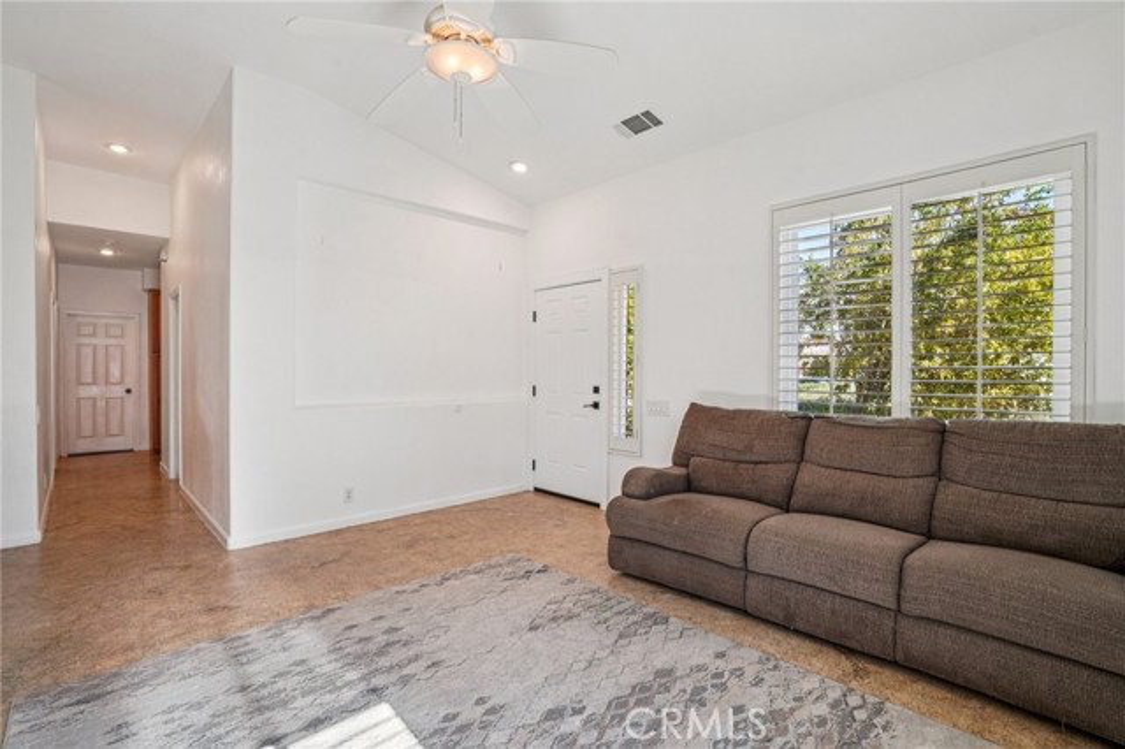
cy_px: 374
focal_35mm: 16
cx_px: 562
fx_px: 500
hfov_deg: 96.8
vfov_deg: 73.7
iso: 320
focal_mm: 16
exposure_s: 1/30
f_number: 8
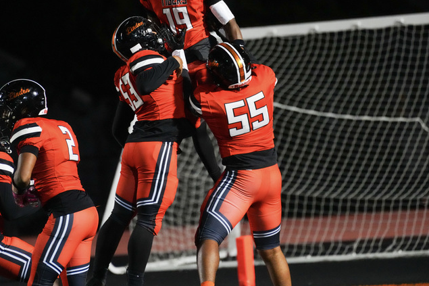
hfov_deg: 5.8
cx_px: 179
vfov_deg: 3.9
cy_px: 117
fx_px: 4205
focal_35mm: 353
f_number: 4
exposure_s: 1/640
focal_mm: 280
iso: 6400
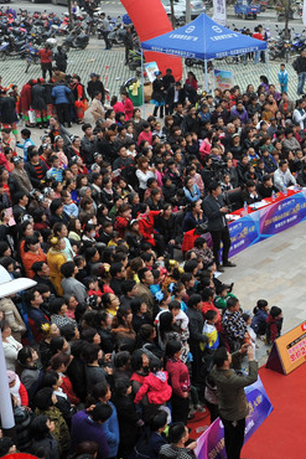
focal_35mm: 67
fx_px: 853
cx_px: 393
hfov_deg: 18.9
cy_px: 221
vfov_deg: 30.1
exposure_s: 1/125
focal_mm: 31
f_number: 8
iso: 500
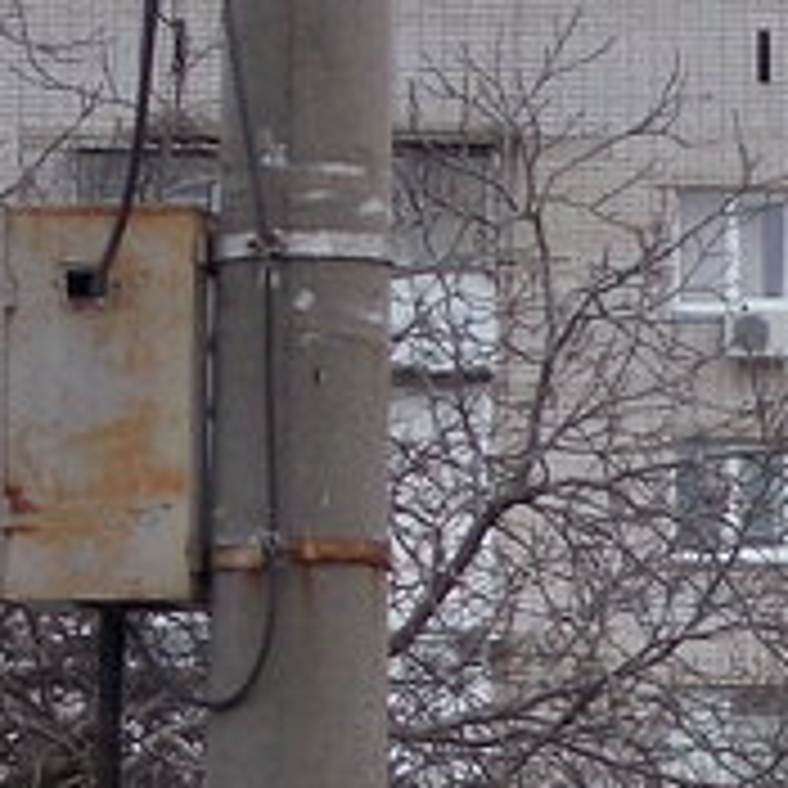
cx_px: 2157
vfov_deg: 2.9
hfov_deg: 2.9
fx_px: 15478
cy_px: 1378
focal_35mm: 601
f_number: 5.5
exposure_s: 1/250
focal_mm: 17.6
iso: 80
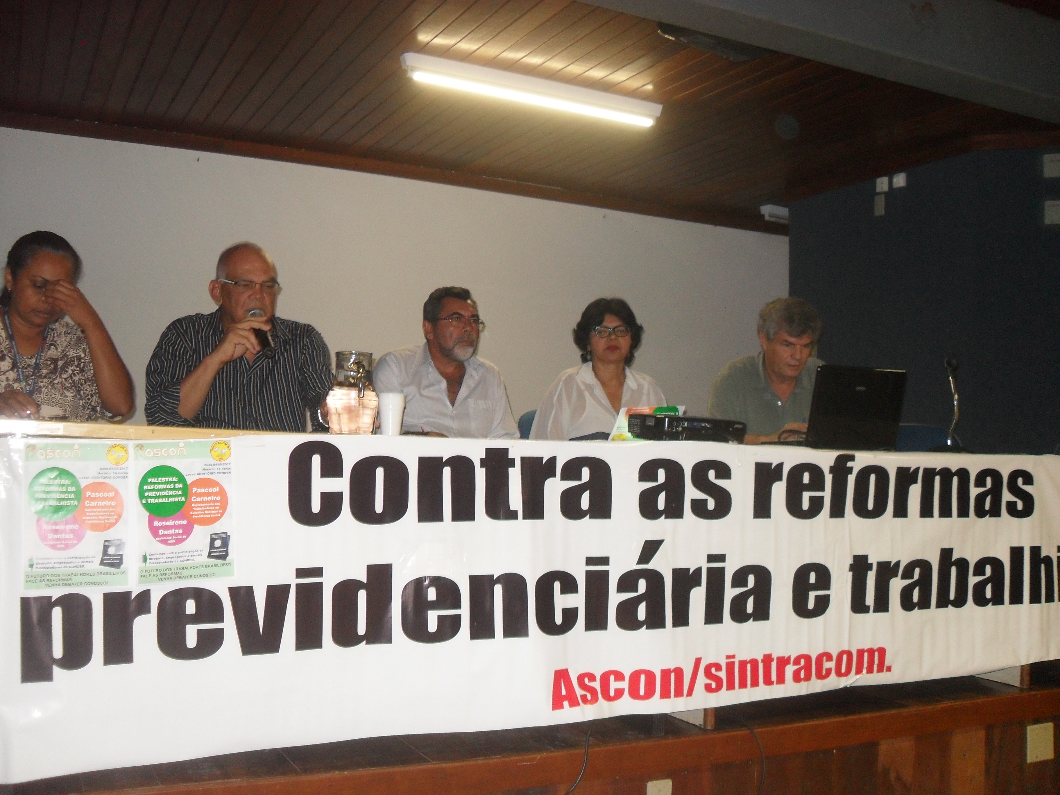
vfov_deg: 40.7
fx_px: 1072
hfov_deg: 52.6
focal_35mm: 35
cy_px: 398
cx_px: 530
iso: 200
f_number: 2.8
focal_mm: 6.2
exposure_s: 1/45
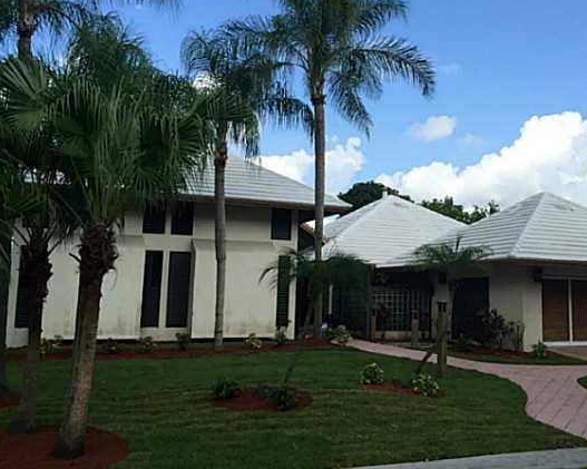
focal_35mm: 43
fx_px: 747
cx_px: 402
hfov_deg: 42.2
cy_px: 215
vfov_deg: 34.8
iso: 32
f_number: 2.2
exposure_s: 1/1276
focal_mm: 4.15
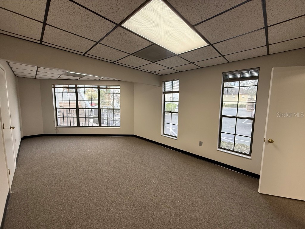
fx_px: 123
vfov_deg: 85.7
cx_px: 152
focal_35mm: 14
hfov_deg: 102.1
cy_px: 114
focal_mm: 2.22
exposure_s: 1/120
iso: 160
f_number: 2.2
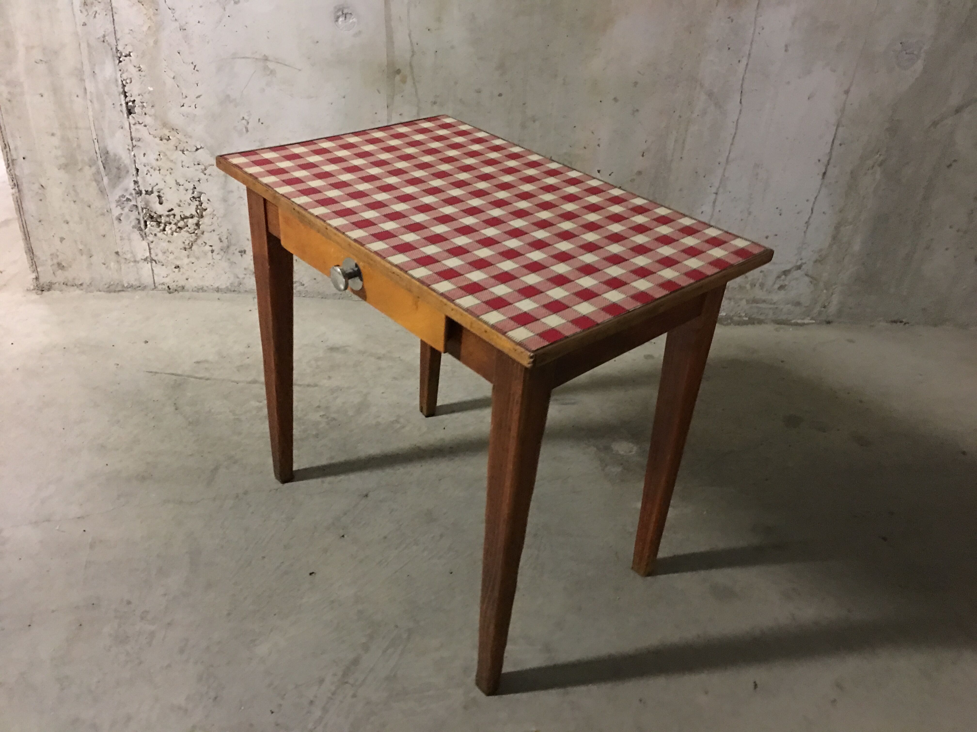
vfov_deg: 48.2
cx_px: 488
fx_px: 818
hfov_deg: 61.7
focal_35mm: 29
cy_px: 366
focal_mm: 4.15
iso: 125
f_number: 2.2
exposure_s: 1/4
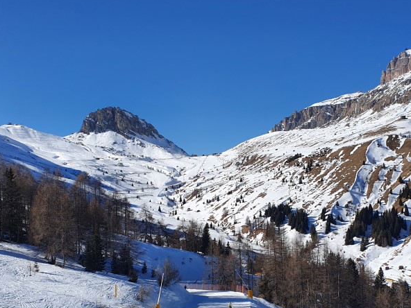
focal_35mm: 45
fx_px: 534
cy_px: 213
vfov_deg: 31.8
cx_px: 242
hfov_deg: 41.9
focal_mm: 4.32
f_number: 2.4
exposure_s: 1/3192
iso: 50
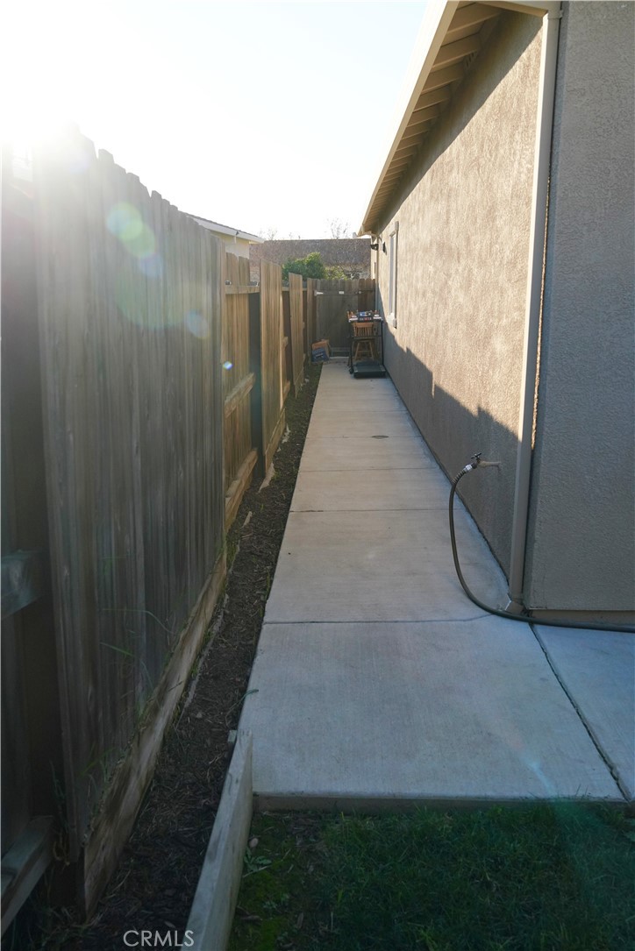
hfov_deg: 43.6
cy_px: 476
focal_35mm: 30
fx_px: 793
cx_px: 318
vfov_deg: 61.9
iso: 1250
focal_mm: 30
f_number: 5.6
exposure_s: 1/2500
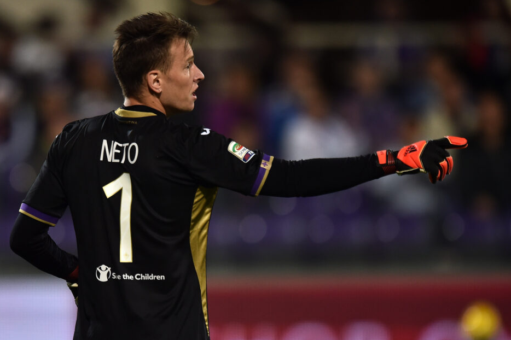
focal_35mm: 603
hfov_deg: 3.4
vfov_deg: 2.3
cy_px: 179
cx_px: 233
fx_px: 8556
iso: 2000
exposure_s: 1/1600
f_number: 4
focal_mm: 550
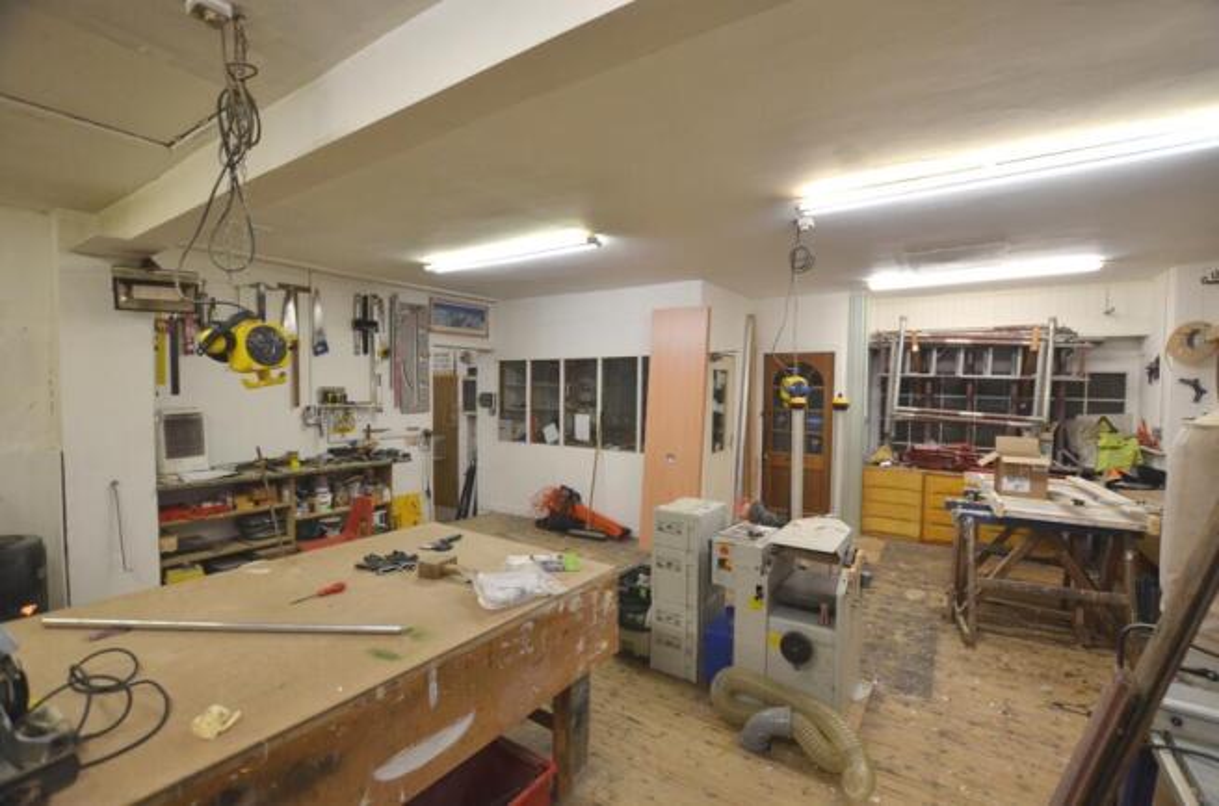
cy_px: 403
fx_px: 507
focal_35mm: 15
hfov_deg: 100.5
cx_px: 610
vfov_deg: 77.0
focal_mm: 10
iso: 400
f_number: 4.5
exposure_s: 1/100
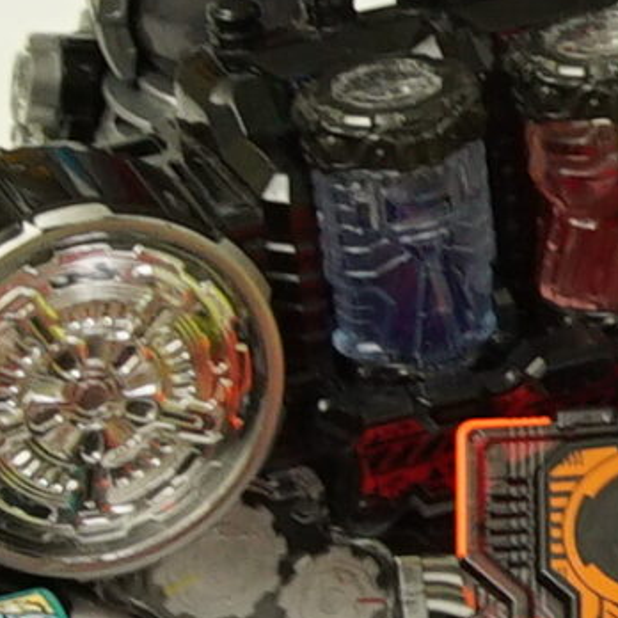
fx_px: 6564
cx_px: 1666
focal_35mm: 325
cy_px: 413
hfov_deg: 5.2
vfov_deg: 5.4
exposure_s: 1/20
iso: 1000
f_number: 10
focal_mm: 35
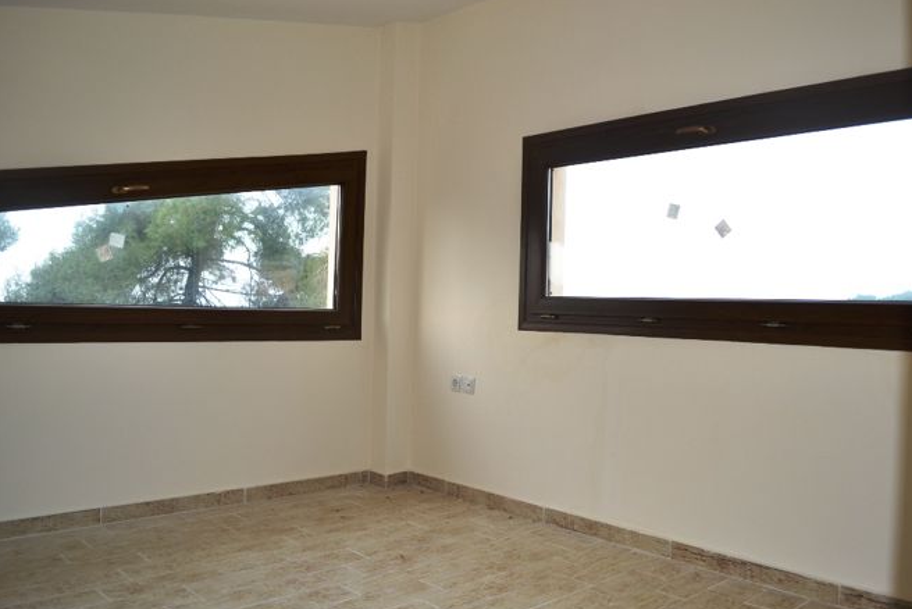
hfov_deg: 63.6
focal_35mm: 29
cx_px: 486
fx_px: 735
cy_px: 320
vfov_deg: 45.0
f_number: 4
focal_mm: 18
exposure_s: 1/125
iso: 250
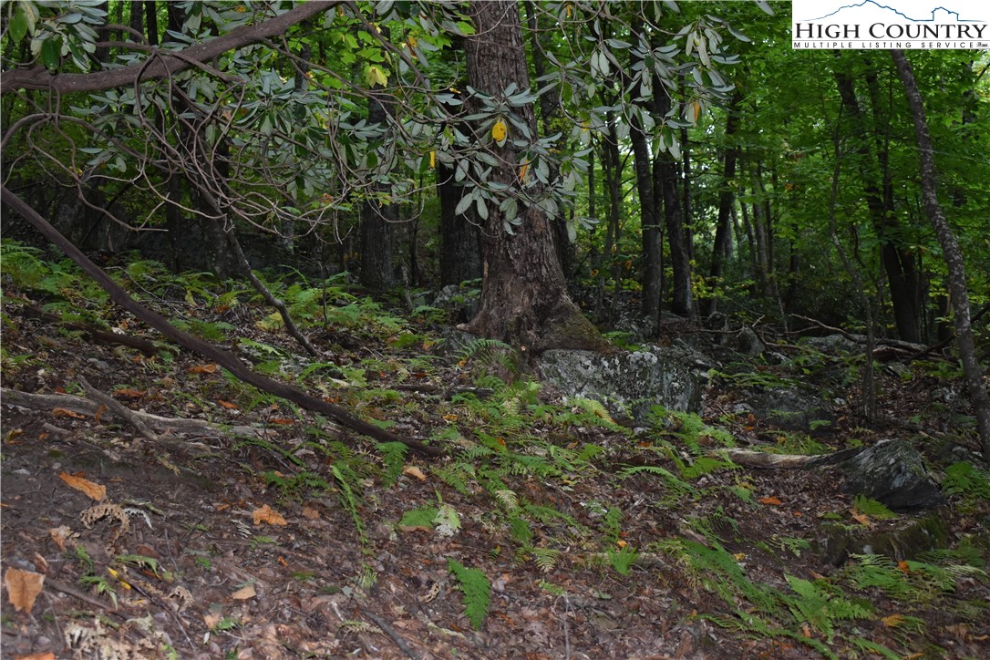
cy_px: 330
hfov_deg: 45.0
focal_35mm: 44
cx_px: 495
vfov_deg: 30.8
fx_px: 1196
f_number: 4.2
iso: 800
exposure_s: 1/200
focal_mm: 29
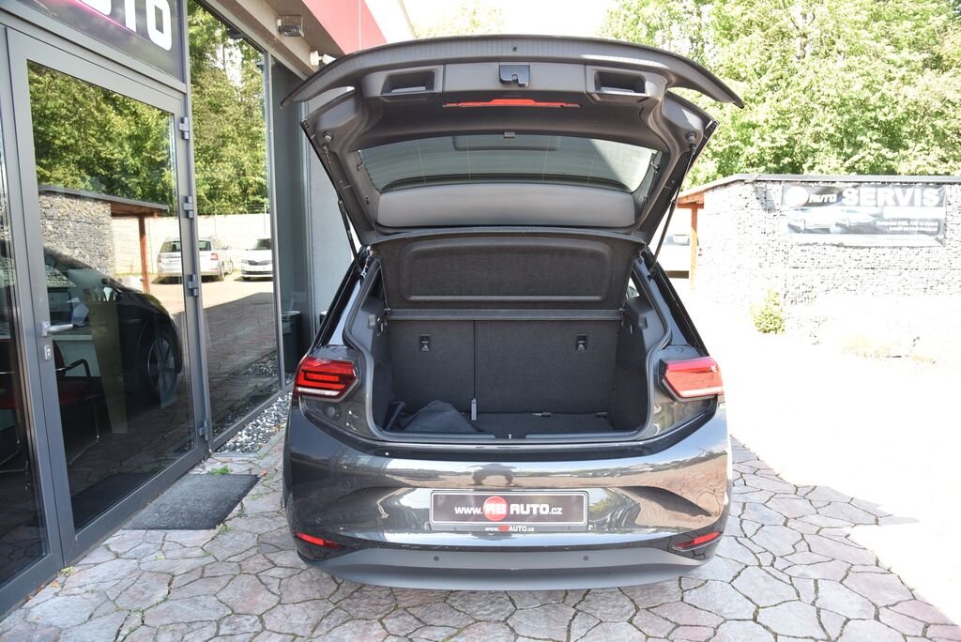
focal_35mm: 24
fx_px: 641
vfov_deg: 53.2
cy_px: 321
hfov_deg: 73.7
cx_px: 480
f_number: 5.6
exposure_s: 1/125
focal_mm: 24
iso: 500
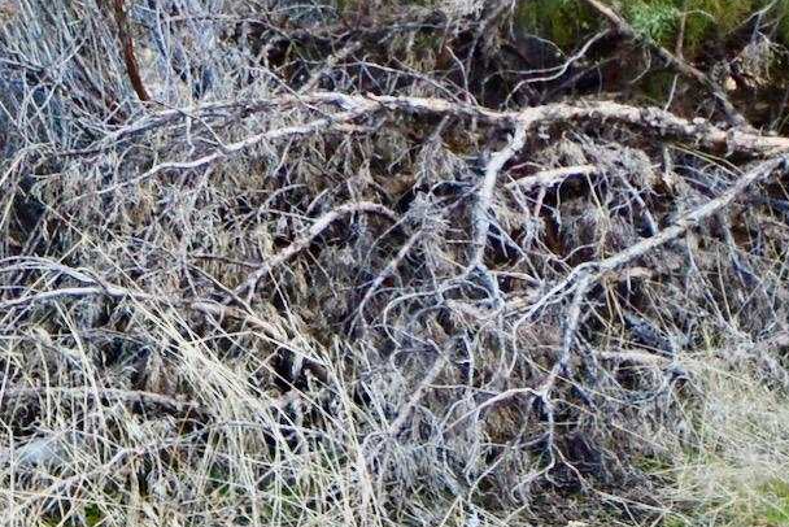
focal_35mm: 148
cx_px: 292
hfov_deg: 13.8
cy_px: 103
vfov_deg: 9.3
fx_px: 3245
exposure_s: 1/250
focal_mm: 24
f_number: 4.5
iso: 450
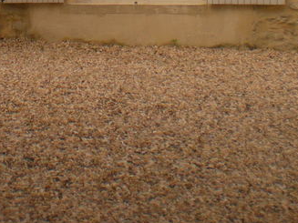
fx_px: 1024
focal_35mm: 119
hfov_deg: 16.4
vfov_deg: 11.9
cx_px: 64
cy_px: -107
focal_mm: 6.3
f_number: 4.6
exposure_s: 1/438
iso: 90
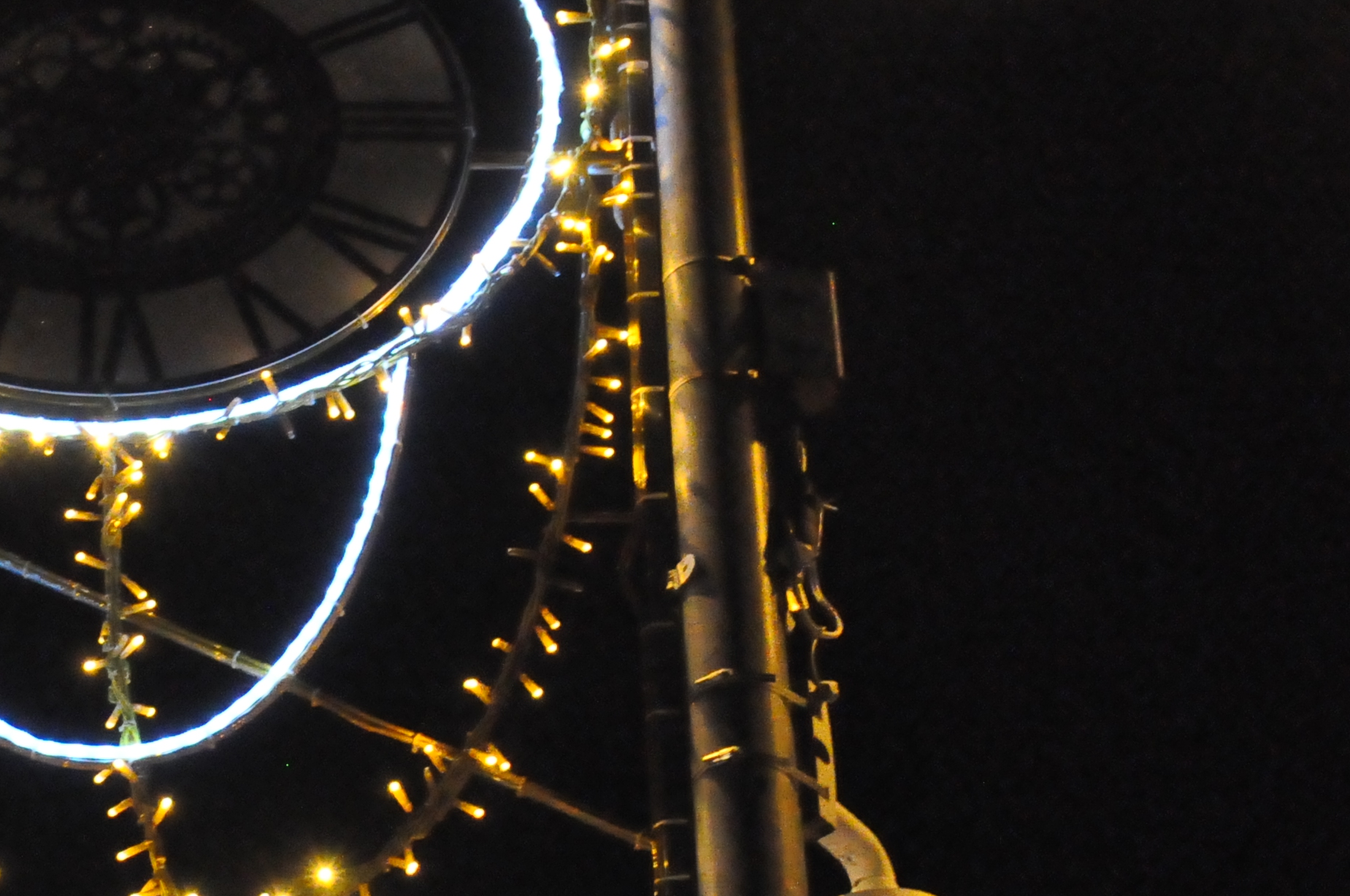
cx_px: 126
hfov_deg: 12.2
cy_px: 547
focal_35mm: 167
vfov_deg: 8.2
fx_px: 6255
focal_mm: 48
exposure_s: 1/60
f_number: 7.1
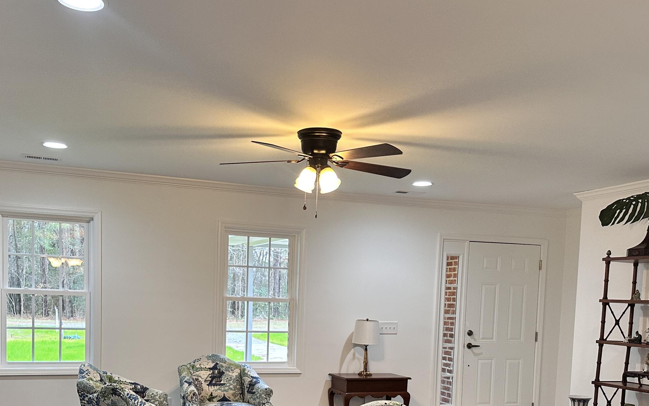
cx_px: 274
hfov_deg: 50.2
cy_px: 344
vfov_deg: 31.6
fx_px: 690
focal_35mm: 39
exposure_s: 1/60
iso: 160
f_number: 1.78
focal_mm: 6.86
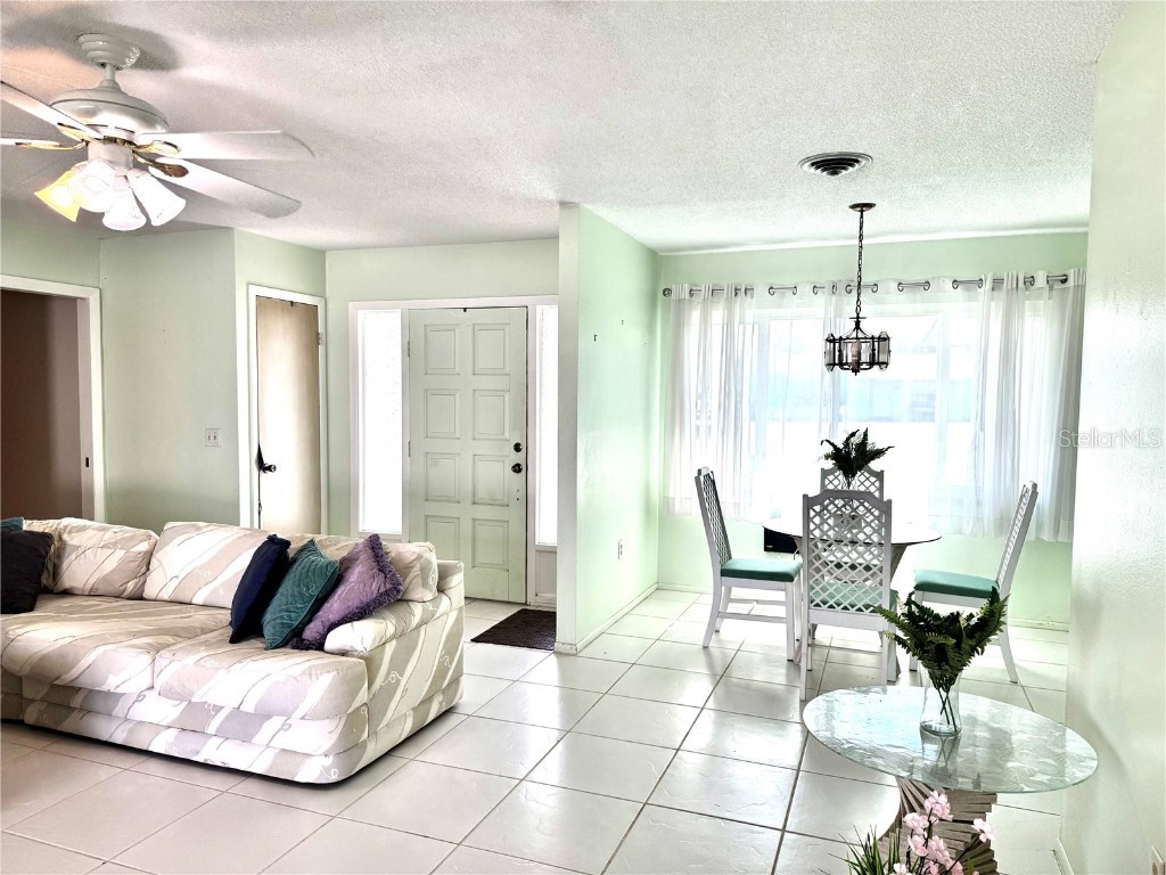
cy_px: 438
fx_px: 808
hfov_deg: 71.6
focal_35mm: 24
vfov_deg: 56.8
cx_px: 583
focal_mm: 6.76
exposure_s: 1/535
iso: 80
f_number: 1.78
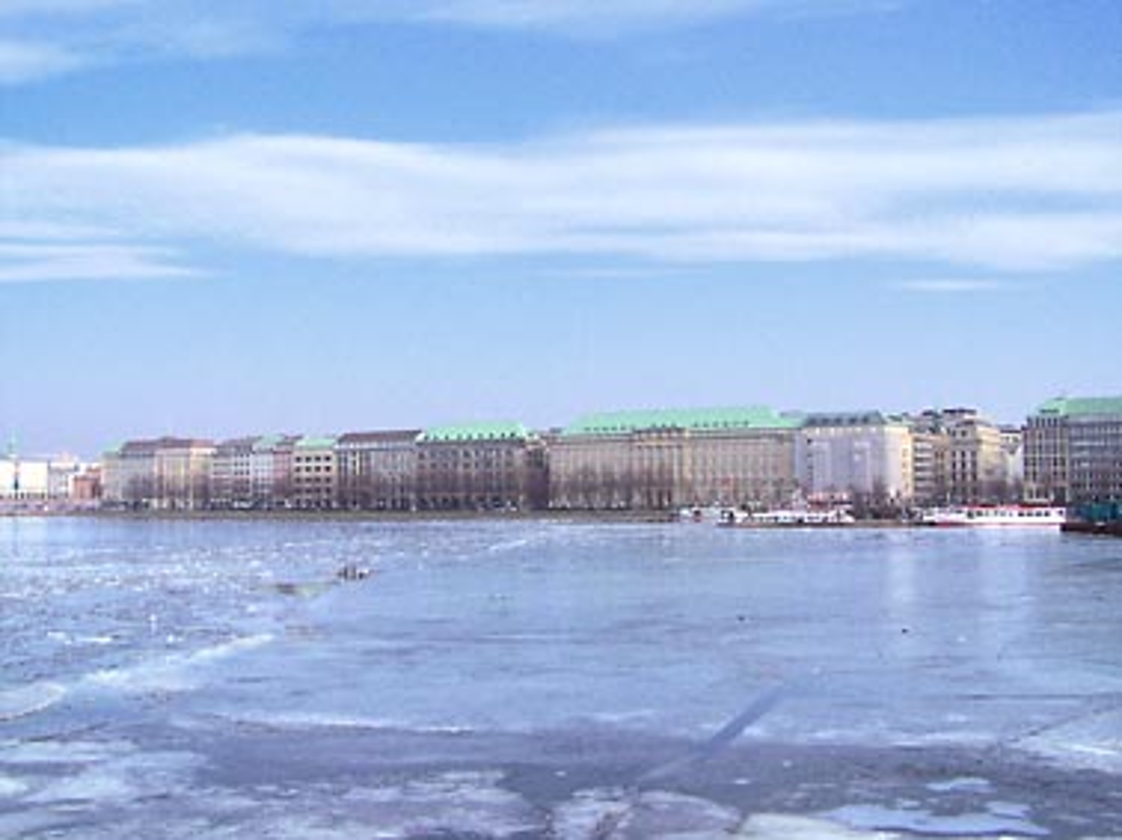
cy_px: 420
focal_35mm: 38
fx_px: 1231
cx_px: 561
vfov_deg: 37.7
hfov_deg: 49.0
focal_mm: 6.3
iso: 64
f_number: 4
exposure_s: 1/320
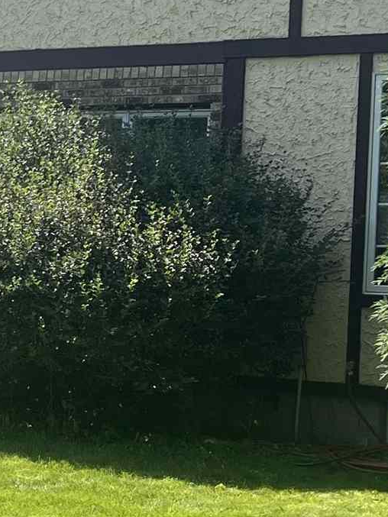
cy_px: 237
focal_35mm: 118
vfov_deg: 16.7
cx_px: -261
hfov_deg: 11.8
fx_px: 1763
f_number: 1.5
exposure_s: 1/2165
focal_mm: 5.7
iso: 50
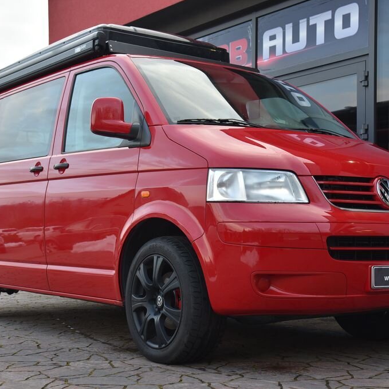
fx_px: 750
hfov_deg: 29.1
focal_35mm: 59
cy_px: 195
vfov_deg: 29.1
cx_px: 197
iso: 500
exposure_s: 1/125
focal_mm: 46
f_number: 5.6
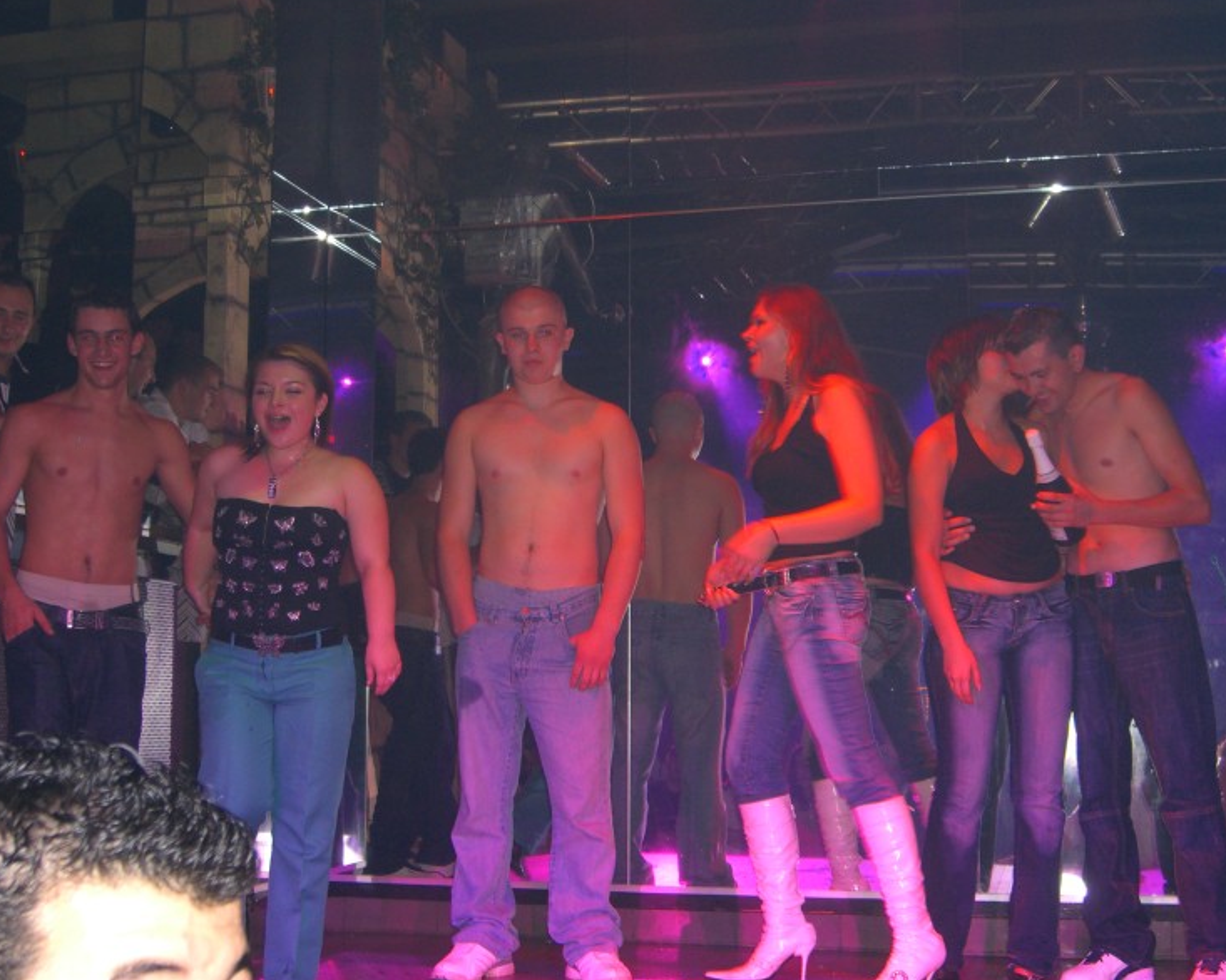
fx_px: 1777
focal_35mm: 49
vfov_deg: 30.8
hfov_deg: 38.1
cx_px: 622
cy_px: 483
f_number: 3.1
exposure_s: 1/60
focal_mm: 9.5
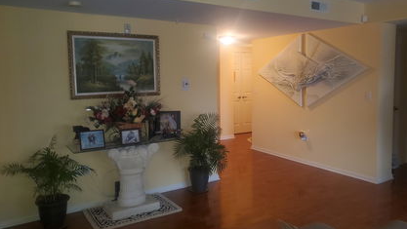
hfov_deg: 66.0
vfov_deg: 40.0
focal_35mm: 29
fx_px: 313
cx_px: 205
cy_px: 91
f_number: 1.5
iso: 100
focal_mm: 4.3
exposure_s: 1/24
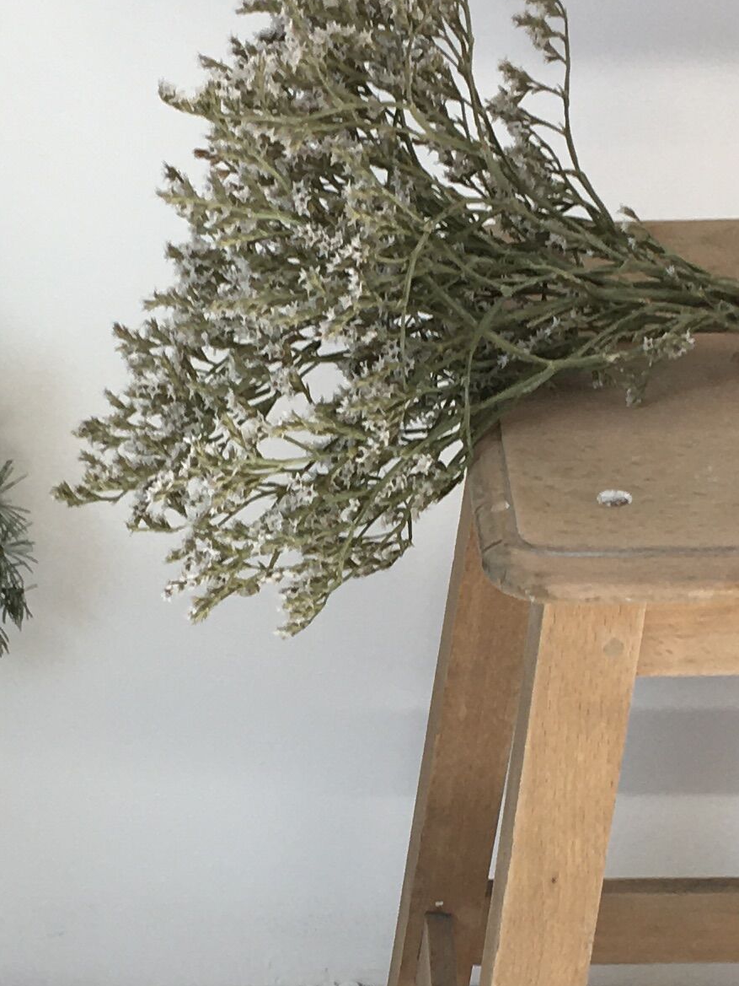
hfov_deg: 14.8
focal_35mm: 100
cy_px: 693
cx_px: 221
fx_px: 2846
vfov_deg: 19.5
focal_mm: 4.15
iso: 25
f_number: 2.2
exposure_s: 1/100
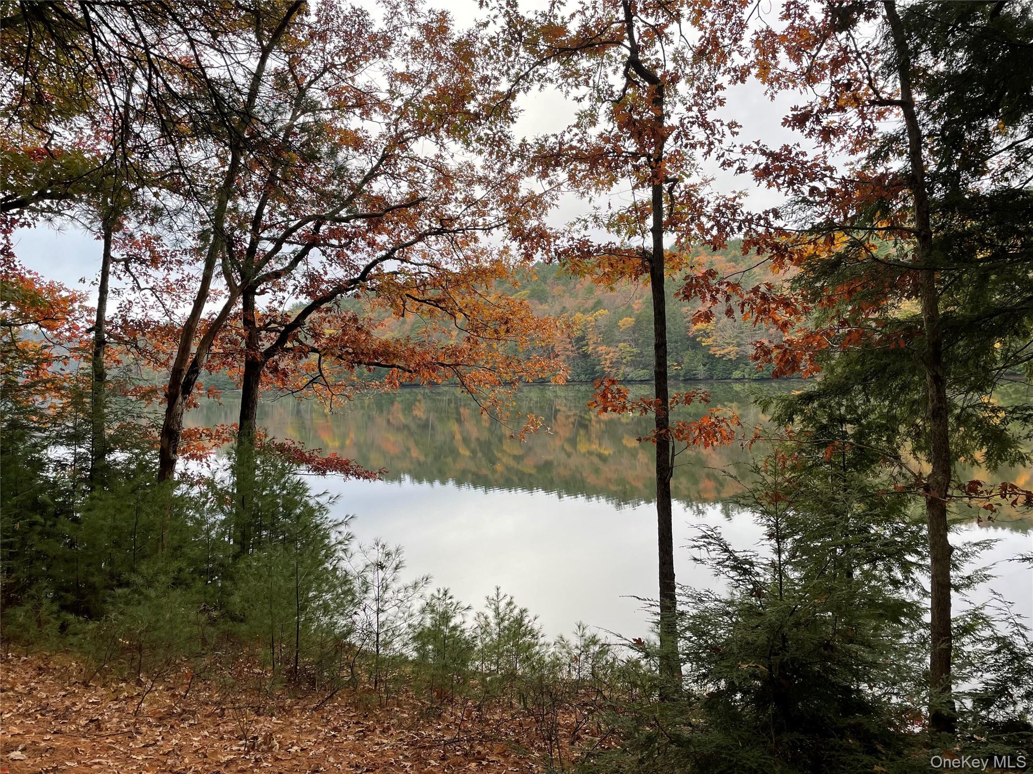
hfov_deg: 67.3
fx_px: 776
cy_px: 387
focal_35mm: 26
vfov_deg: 53.1
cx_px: 516
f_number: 1.6
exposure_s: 1/401
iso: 32
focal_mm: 4.2
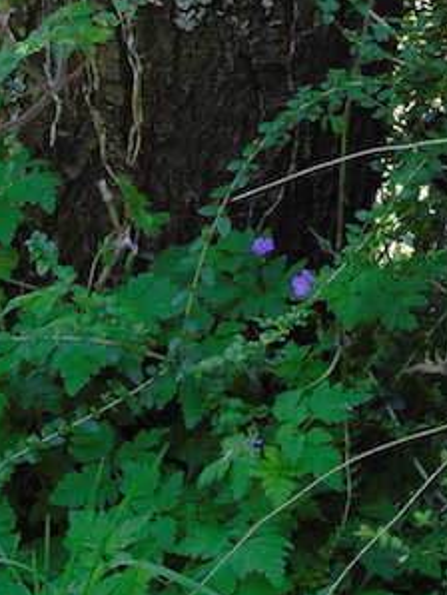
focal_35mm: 213
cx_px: 457
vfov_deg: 9.3
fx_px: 3662
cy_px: 250
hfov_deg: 7.0
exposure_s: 1/40
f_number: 4.5
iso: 80
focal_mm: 11
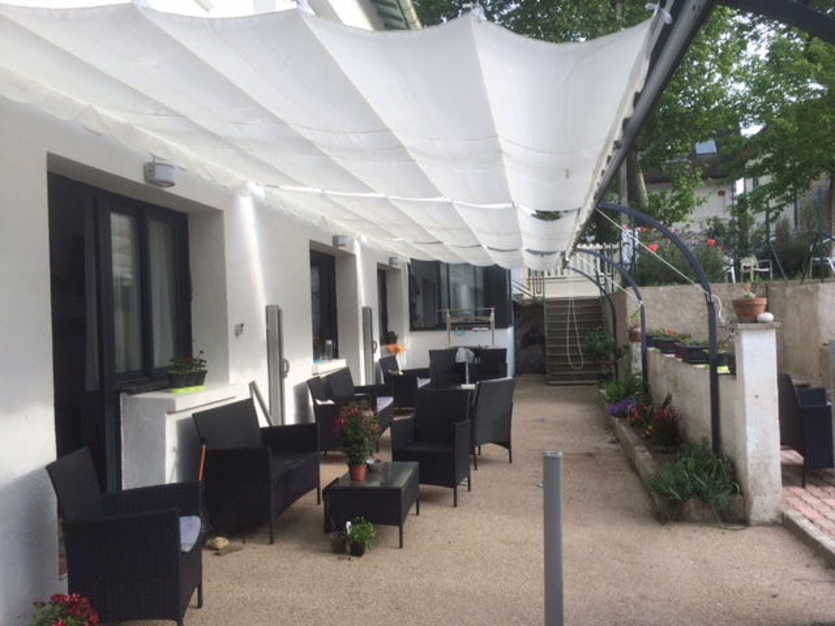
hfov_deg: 61.7
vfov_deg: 48.2
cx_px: 418
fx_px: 700
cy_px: 313
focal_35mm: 29
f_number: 2.2
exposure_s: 1/471
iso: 32
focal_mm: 4.15
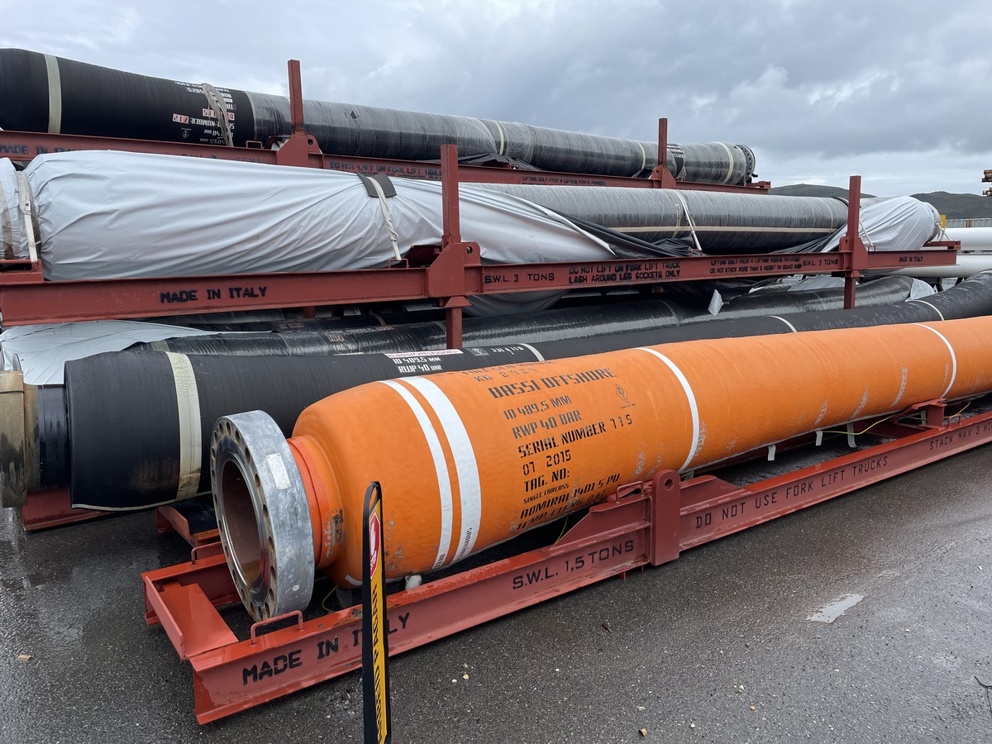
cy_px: 372
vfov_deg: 53.1
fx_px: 745
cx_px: 496
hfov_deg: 67.3
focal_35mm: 26
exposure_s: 1/1261
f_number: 1.6
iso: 32
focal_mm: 4.2
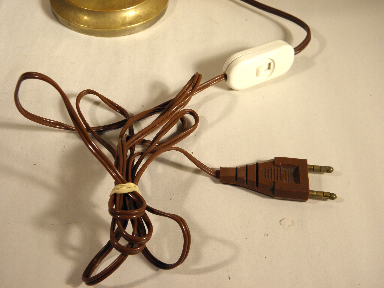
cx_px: 192
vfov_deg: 32.9
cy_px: 144
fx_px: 488
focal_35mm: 44
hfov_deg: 42.9
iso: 100
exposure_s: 1/60
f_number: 3.9
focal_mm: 7.9
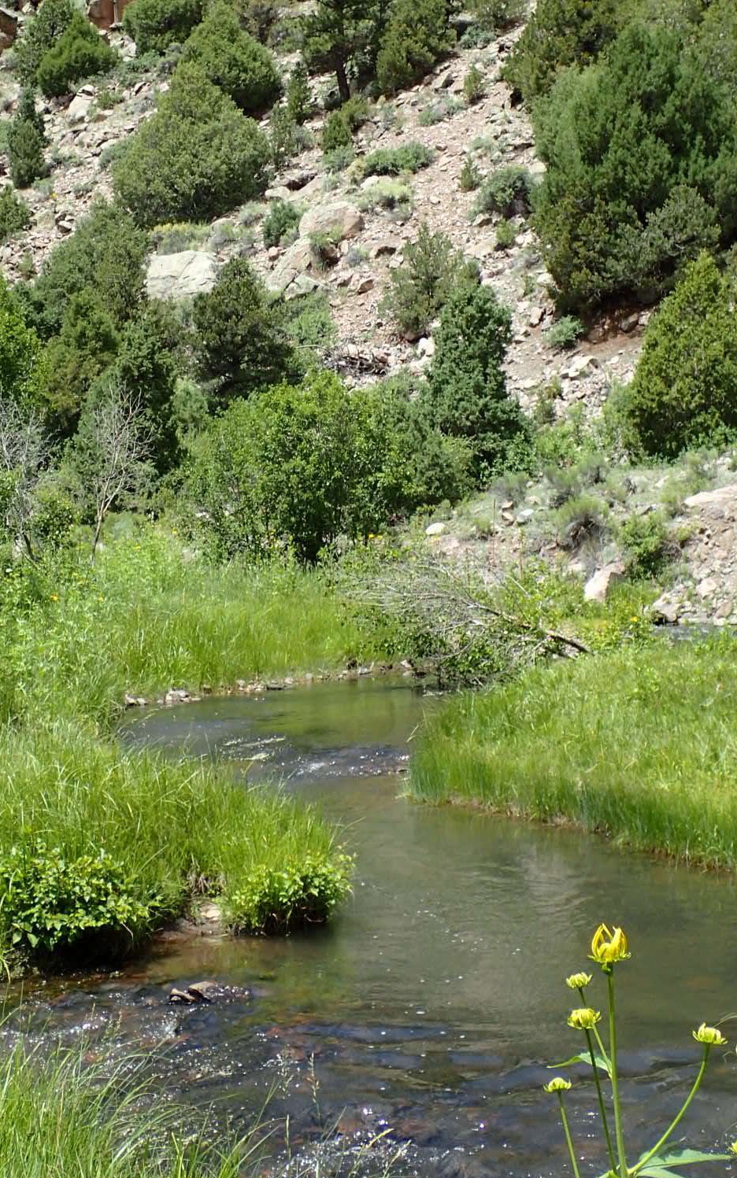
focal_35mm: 58
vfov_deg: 34.8
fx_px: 1863
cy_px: 401
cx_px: 379
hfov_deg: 22.4
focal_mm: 7.34
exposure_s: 1/500
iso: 100
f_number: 4
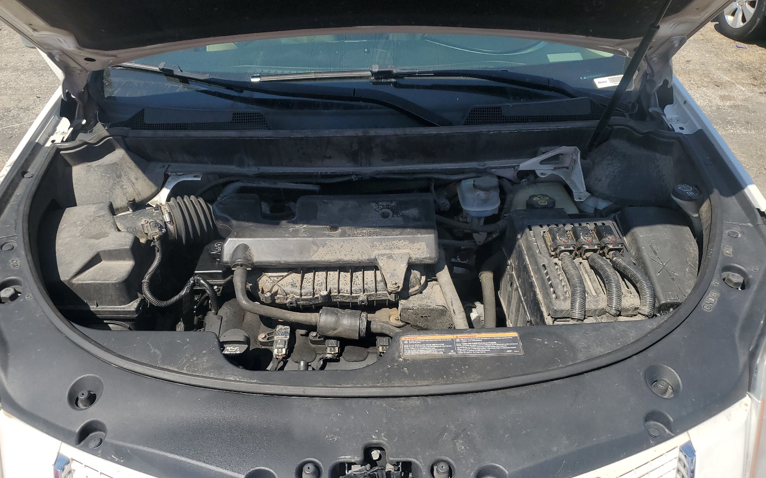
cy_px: 265
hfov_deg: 66.5
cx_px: 382
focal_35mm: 28
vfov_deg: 44.5
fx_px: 584
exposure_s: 1/3333
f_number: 1.5
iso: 50
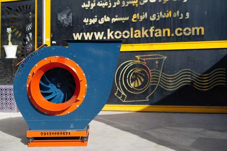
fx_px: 315
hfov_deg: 39.6
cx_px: 114
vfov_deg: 27.0
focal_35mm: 50
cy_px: 76
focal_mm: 50
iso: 200
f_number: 3.2
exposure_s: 1/2000
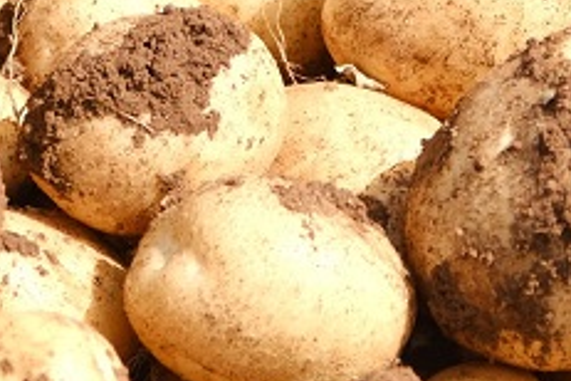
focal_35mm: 468
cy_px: 5
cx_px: 502
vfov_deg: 2.9
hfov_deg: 4.4
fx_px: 7422
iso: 640
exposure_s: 1/2000
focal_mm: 80
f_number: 4
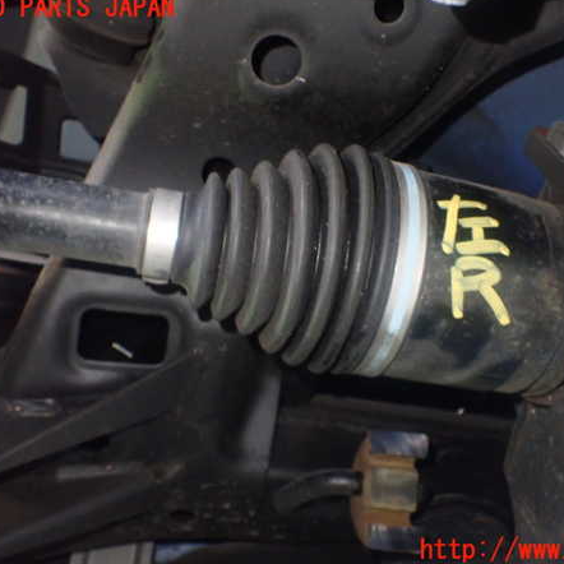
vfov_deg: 46.0
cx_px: 325
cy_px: 279
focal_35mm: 36
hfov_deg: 45.9
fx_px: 664
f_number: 2.3
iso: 800
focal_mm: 5.4
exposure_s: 1/30
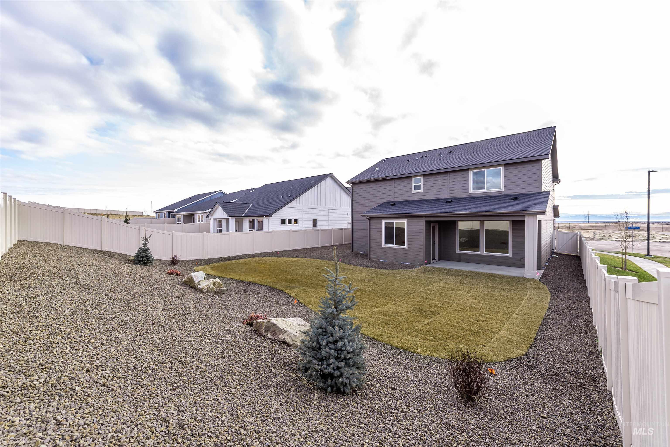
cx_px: 335
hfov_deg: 104.2
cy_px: 224
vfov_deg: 81.2
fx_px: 261
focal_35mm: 14
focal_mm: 14
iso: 100
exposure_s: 1/125
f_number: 4
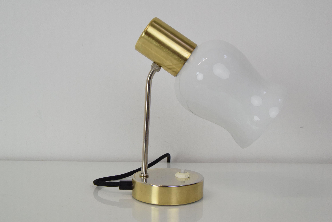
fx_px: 415
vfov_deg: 29.9
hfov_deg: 43.6
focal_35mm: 45
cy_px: 111
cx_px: 166
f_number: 9
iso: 1600
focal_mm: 30
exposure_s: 1/320
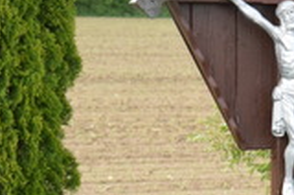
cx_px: 298
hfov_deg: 8.9
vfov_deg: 5.9
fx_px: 1883
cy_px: 57
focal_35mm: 231
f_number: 6.3
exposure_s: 1/2500
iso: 3200
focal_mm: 50
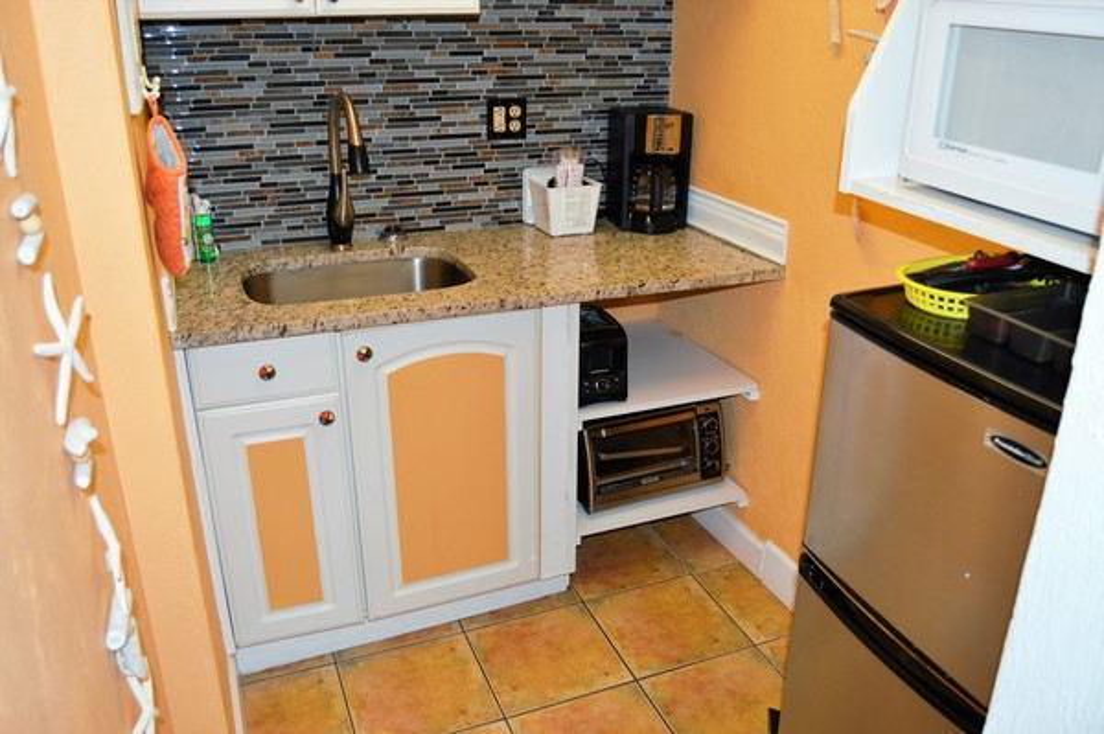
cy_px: 367
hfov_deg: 64.6
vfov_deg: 45.6
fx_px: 873
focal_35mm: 28
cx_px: 552
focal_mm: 19
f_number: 3.5
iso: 450
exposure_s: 1/60
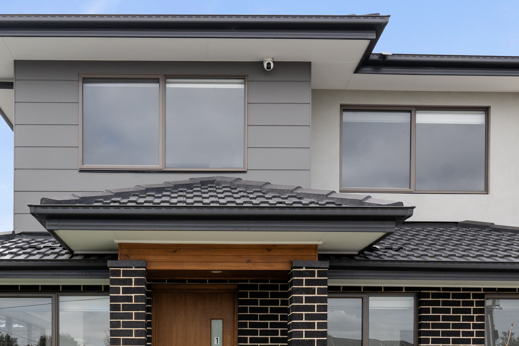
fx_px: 692
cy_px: 387
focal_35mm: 48
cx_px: 208
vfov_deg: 25.8
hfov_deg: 40.9
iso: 320
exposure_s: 1/50
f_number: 8
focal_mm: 18
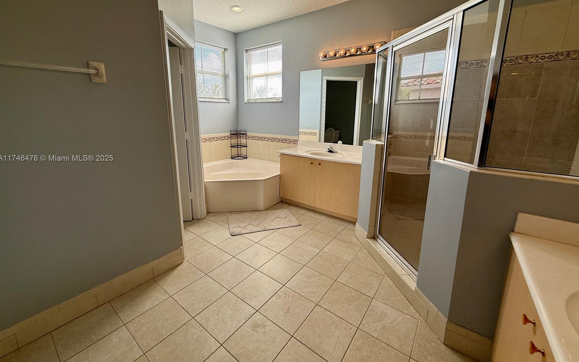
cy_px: 159
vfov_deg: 74.5
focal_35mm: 15
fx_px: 237
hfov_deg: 101.5
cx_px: 289
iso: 64
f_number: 2.2
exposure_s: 1/120
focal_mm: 2.22
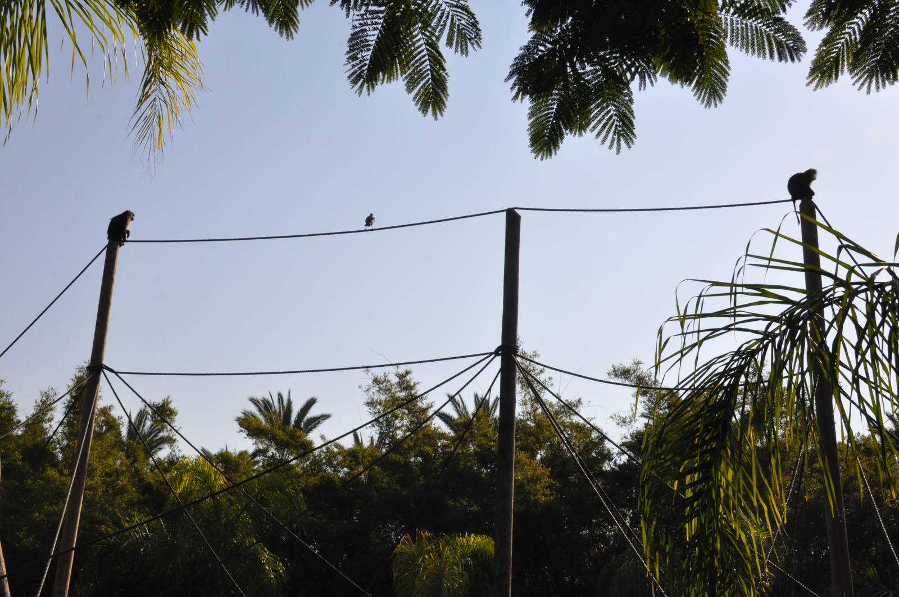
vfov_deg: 26.4
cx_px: 450
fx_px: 1272
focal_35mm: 51
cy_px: 298
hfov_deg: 38.9
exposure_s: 1/1000
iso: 1000
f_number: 16
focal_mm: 34
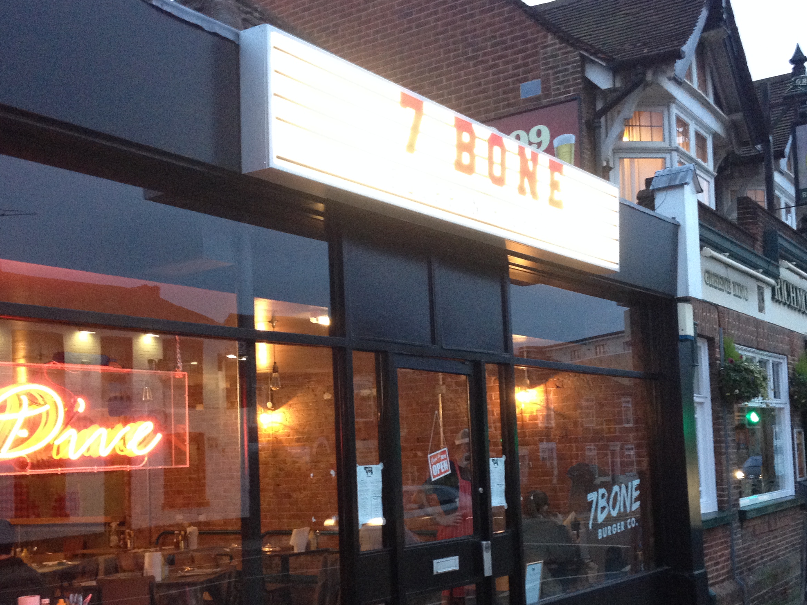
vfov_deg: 29.5
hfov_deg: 38.9
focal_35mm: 49
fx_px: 1143
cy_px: 399
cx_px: 415
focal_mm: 4.28
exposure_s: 1/20
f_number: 2.4
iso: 250
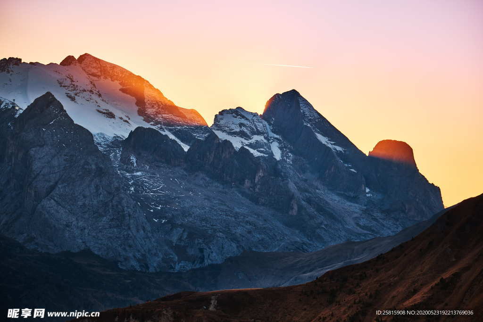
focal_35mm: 192
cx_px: 242
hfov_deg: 10.7
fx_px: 2576
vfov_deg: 7.2
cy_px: 161
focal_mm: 128
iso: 200
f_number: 7.1
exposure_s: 1/500
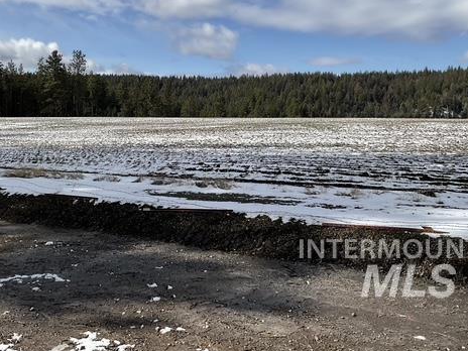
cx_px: 209
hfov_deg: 46.7
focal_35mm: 40
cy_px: 112
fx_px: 541
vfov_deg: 35.5
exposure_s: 1/3125
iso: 16
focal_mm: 3
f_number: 1.8
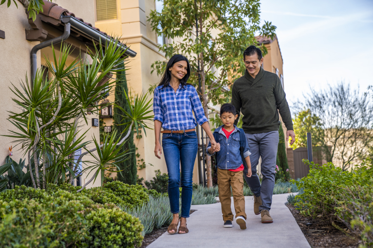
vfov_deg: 23.4
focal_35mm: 58
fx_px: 601
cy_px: 124
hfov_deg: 34.5
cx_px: 186
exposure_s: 1/500
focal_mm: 58
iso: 200
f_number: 2.8
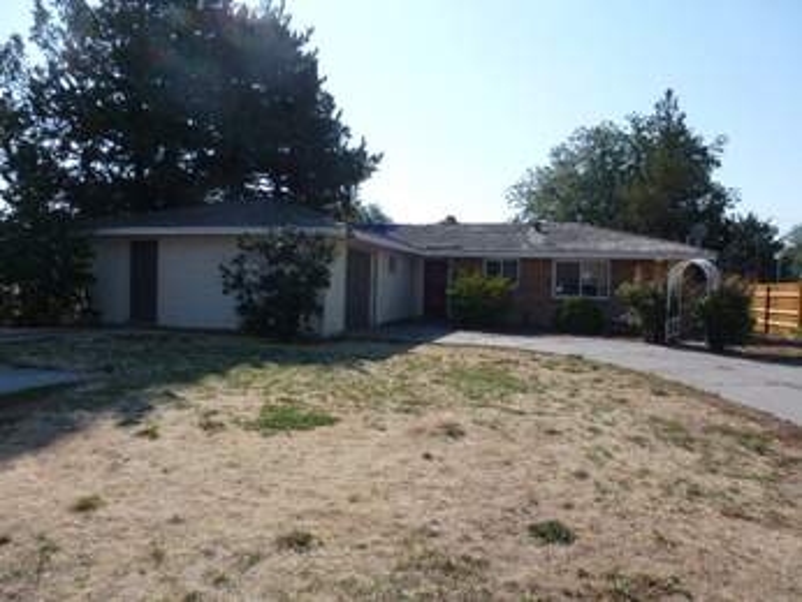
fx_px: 556
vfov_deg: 56.9
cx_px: 401
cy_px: 301
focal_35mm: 24
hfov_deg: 71.6
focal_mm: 4.3
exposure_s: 1/800
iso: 100
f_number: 4
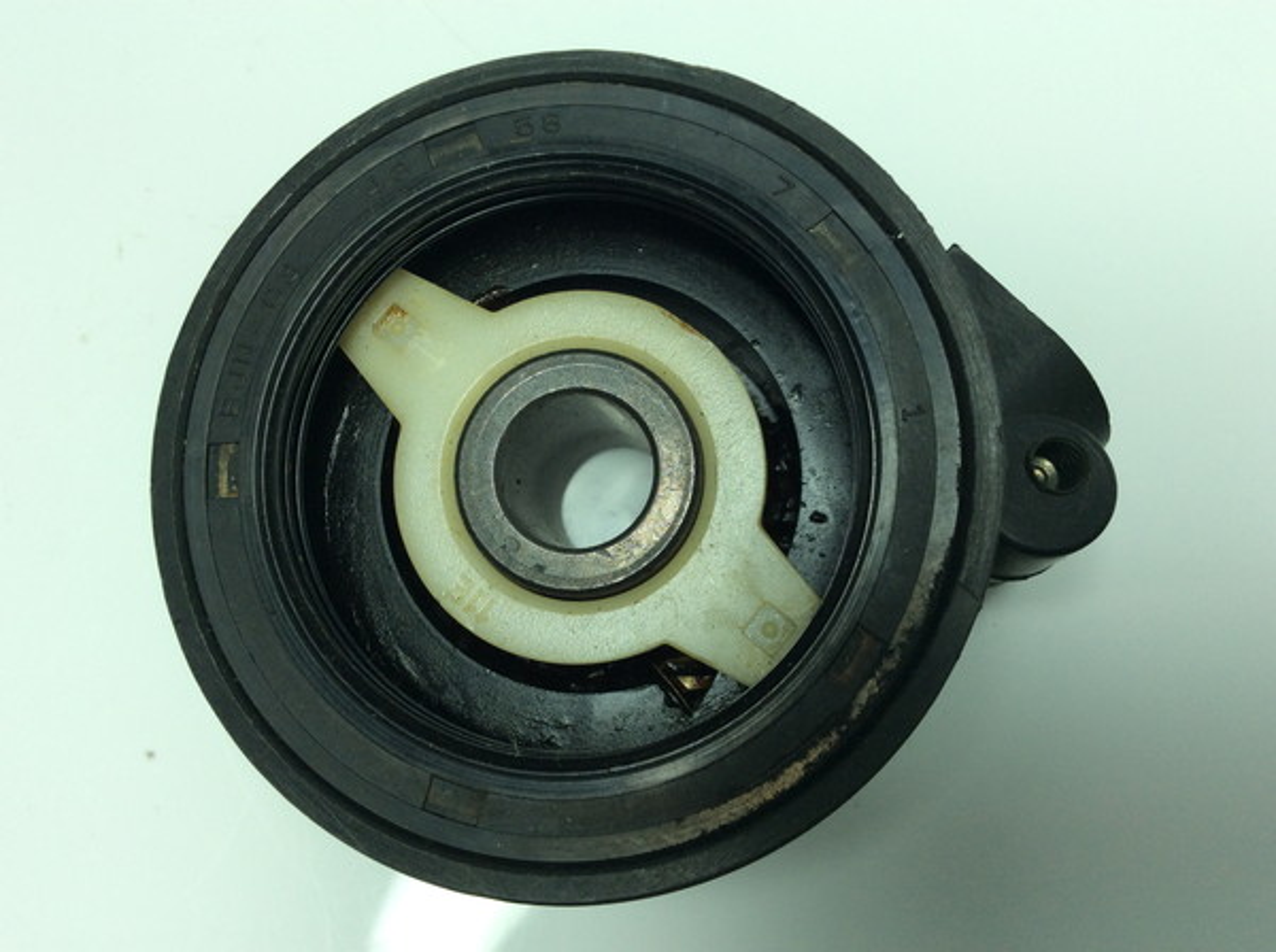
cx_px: 638
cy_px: 476
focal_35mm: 32
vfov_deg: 44.0
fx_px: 1178
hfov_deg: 56.9
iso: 32
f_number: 2.4
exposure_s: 1/329
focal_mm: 3.3
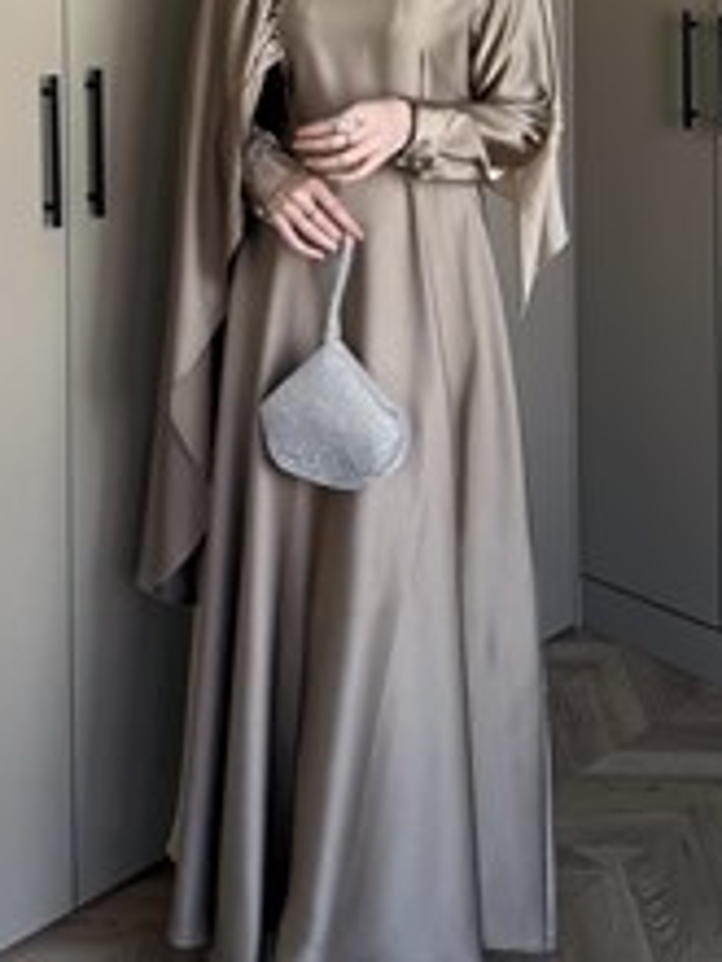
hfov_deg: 32.2
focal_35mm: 45
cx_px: 341
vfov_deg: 41.6
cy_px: 330
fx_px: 1251
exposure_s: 1/215
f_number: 1.78
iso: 64
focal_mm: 6.76
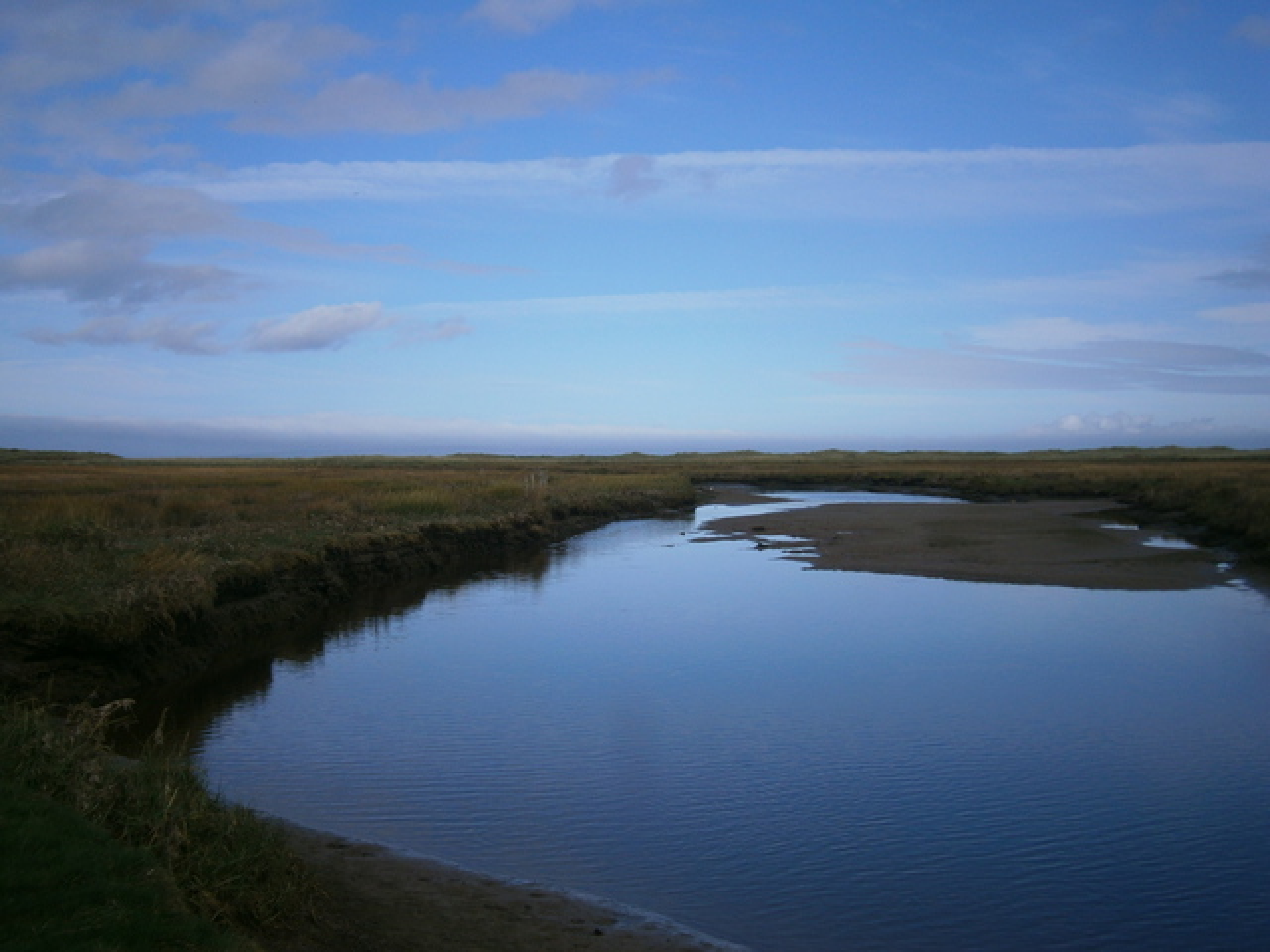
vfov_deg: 30.9
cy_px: 476
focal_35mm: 47
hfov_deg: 40.4
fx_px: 1724
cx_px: 635
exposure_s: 1/250
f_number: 9.7
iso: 80
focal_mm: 8.3
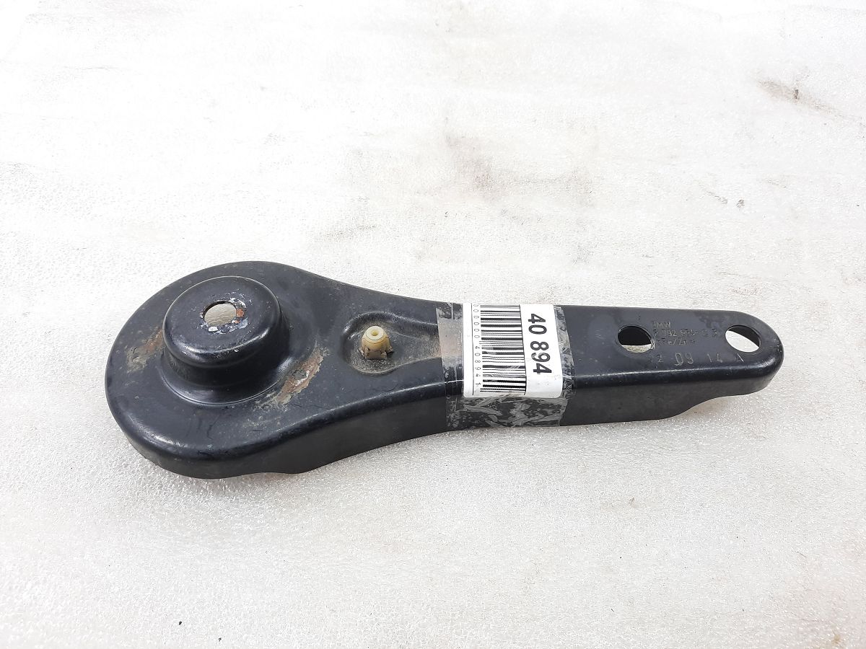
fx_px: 625
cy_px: 324
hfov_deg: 69.4
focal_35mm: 25
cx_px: 433
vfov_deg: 54.9
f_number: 2
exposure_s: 1/50
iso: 50
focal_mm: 4.6
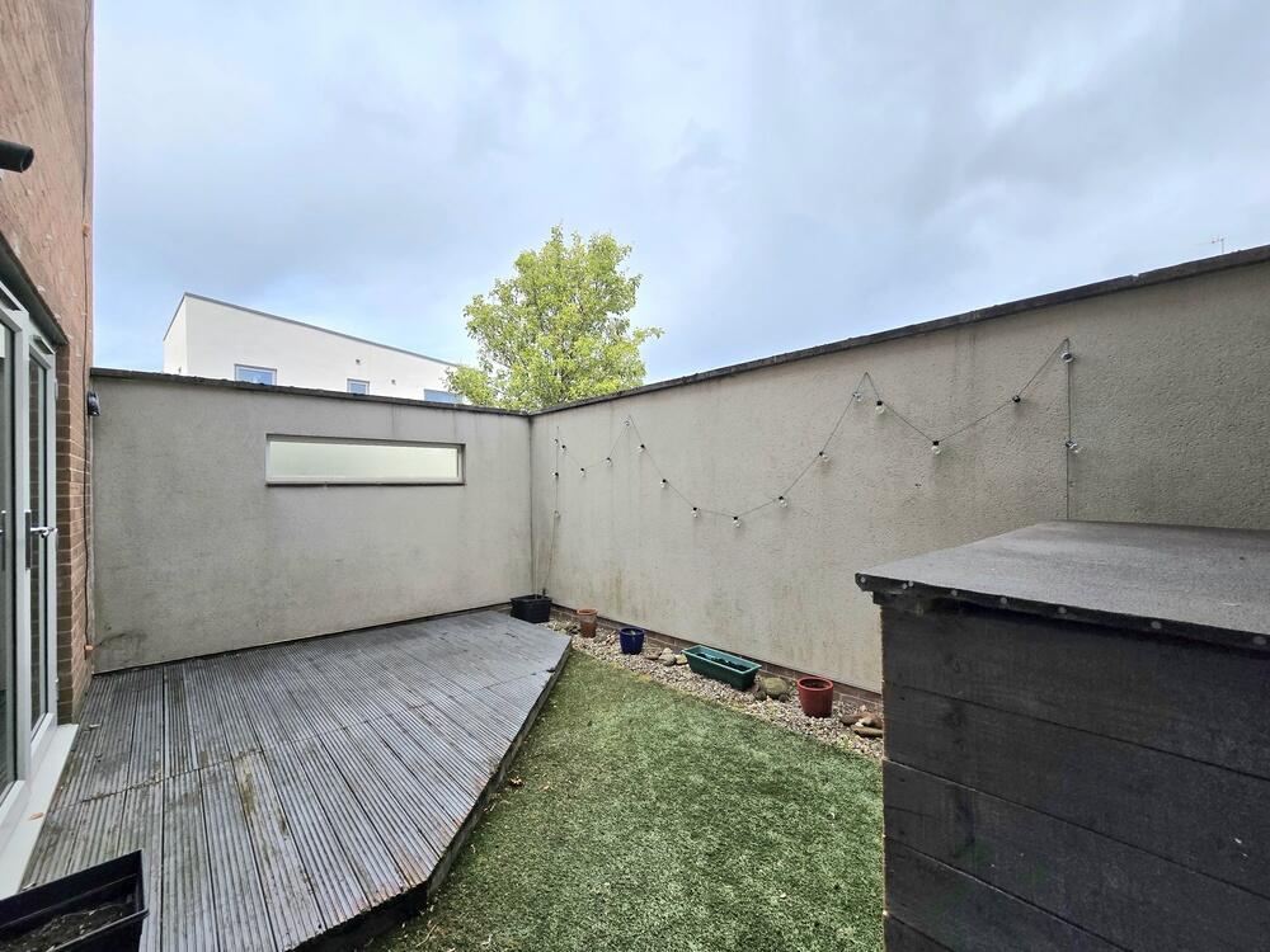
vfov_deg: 89.9
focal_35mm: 13
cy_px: 476
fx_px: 477
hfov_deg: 106.2
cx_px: 635
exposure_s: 1/1667
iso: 50
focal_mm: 2.2
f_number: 2.2
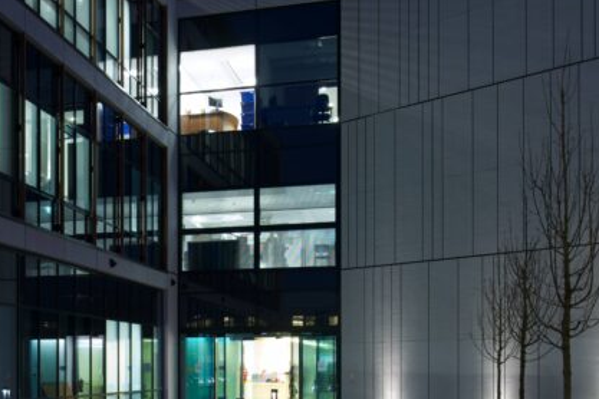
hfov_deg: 32.3
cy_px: 41
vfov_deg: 22.4
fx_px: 982
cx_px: 59
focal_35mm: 59
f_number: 8
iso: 50
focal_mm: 24
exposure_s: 5
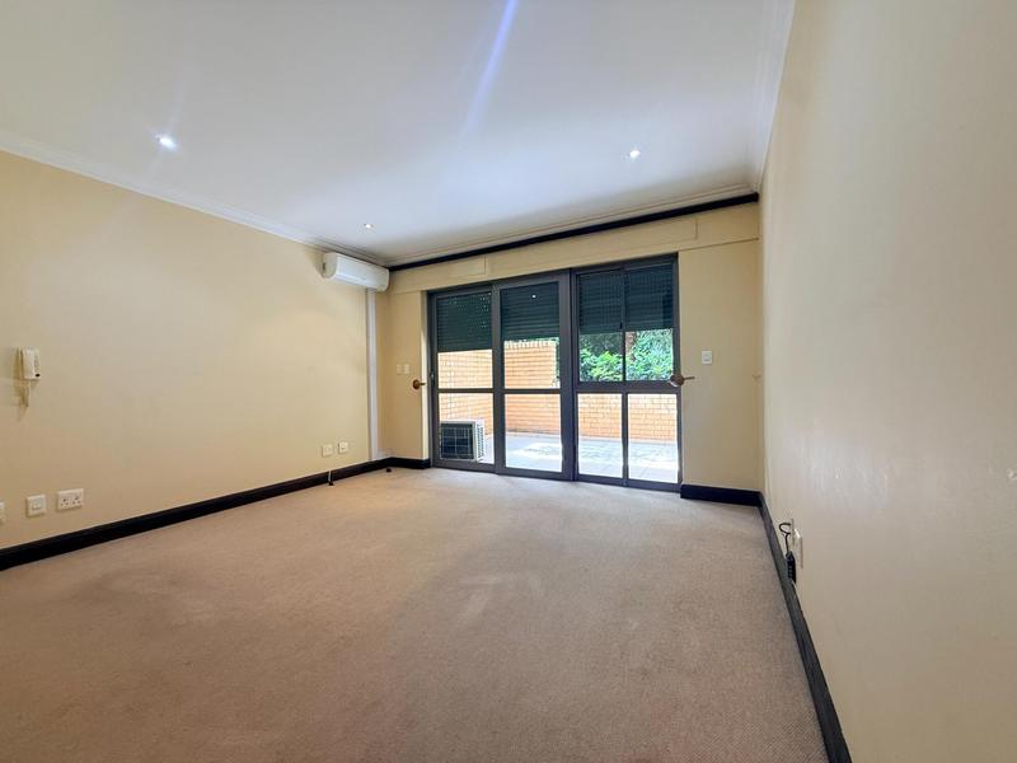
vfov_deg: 85.7
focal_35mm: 14
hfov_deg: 102.1
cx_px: 508
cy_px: 382
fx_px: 411
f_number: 2.2
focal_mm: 2.22
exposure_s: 1/100
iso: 125
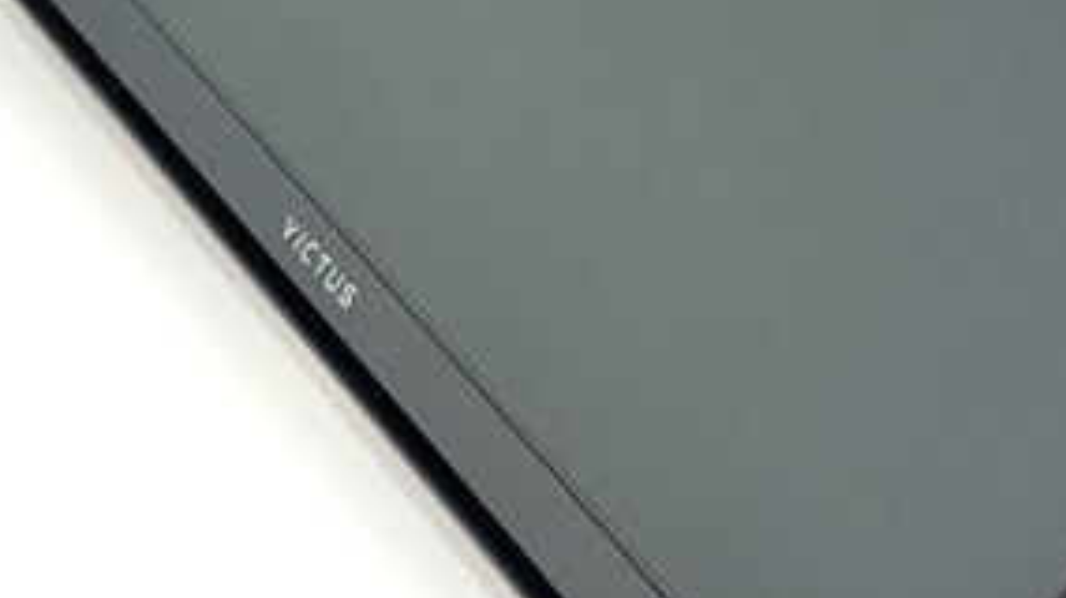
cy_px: 4
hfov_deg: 14.5
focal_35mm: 147
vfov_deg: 8.2
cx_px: 939
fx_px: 4153
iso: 50
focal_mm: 6.76
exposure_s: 1/121
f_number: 1.78
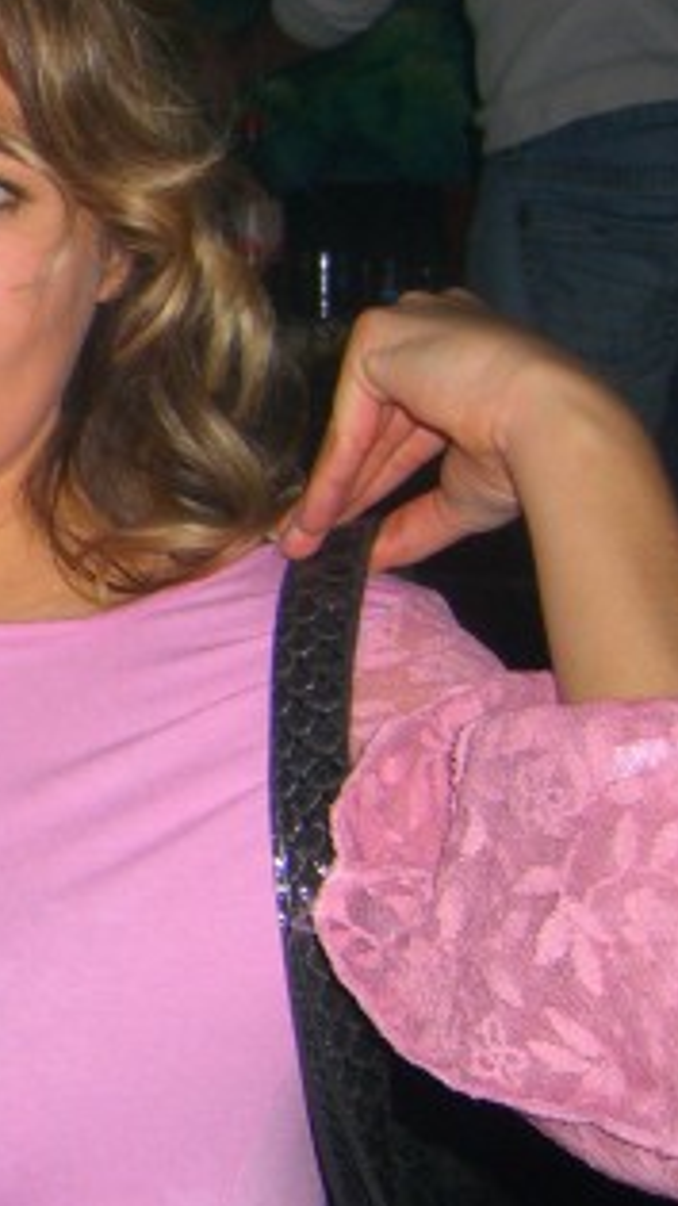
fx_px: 3359
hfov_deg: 10.4
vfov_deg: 20.3
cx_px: -766
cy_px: 360
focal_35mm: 105
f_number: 2.8
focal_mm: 7.9
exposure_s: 1/60
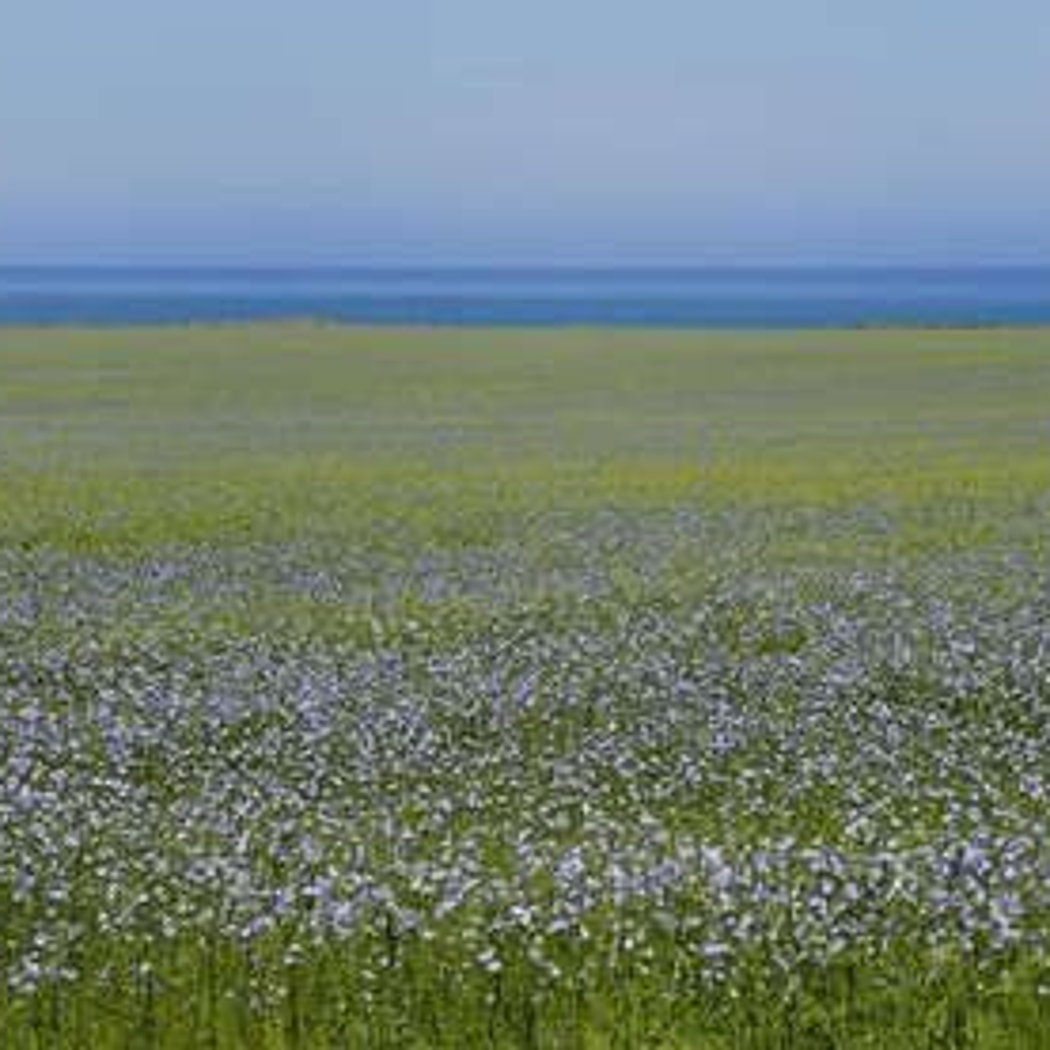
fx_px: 6864
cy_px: 527
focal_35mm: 200
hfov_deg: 8.7
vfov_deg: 8.7
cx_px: 622
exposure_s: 1/200
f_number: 14
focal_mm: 155
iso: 200
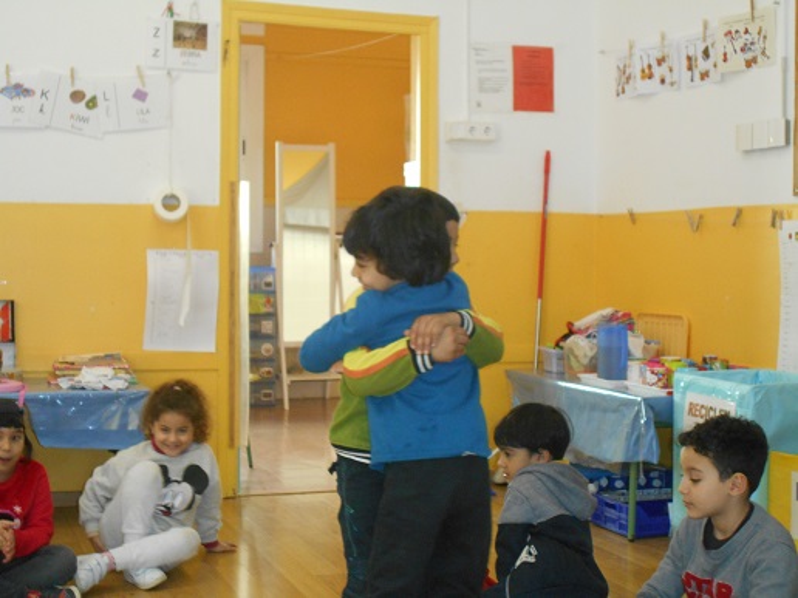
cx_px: 399
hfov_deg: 33.2
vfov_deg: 25.2
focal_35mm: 58
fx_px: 1337
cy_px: 299
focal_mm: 10
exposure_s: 1/60
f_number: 4.9
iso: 450
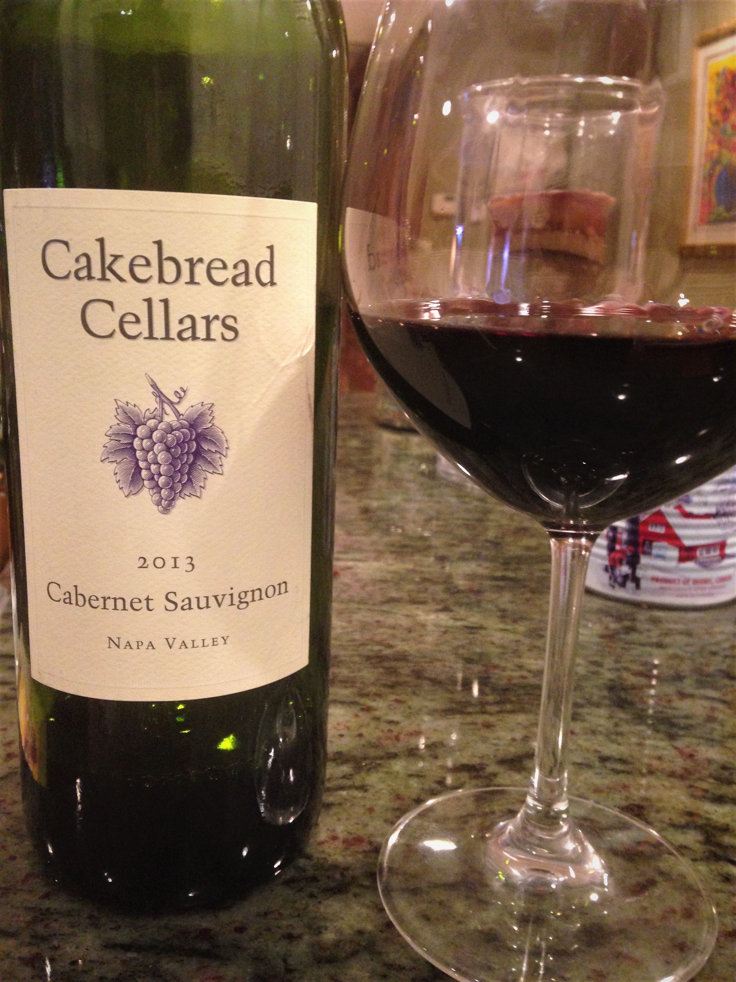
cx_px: 368
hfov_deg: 42.9
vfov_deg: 55.4
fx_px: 936
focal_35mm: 33
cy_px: 491
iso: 250
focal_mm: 4.12
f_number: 2.4
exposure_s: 1/20
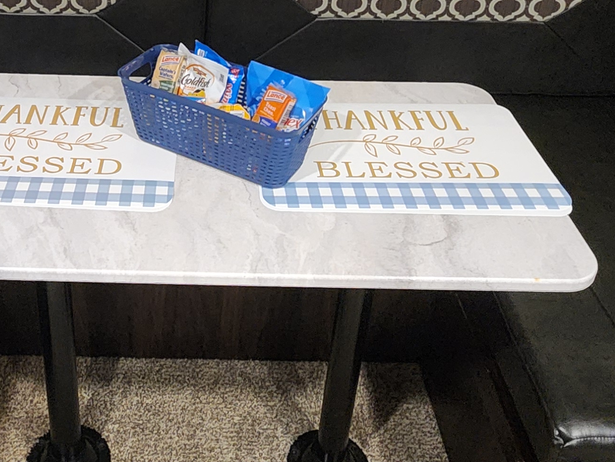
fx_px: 711
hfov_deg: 45.9
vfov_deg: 35.0
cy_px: 102
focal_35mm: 40
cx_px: 194
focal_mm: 2.2
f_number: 2.2
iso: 640
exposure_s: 1/30
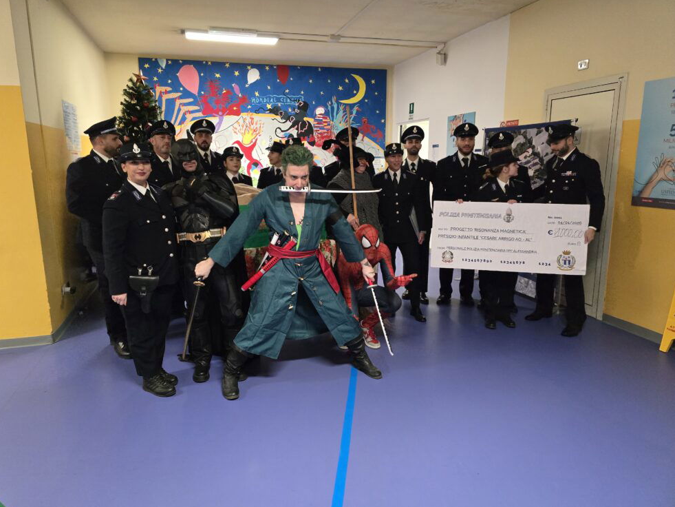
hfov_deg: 71.6
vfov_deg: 56.8
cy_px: 247
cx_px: 325
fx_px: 468
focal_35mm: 24
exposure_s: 1/100
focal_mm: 6.3
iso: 2000
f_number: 1.7
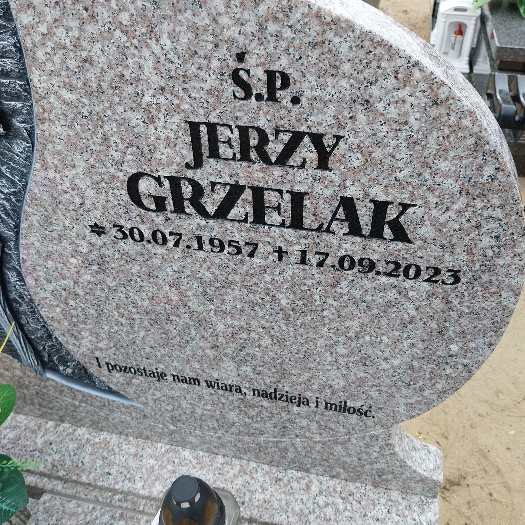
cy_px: 253
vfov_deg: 52.5
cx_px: 261
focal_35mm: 31
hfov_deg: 52.5
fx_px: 532
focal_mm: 4
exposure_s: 1/194
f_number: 1.8
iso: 25
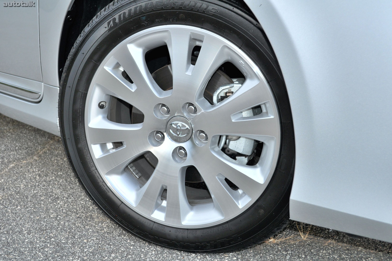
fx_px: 489
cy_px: 130
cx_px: 196
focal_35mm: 45
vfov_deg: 29.8
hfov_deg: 43.6
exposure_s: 1/200
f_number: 5.6
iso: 200
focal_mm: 30
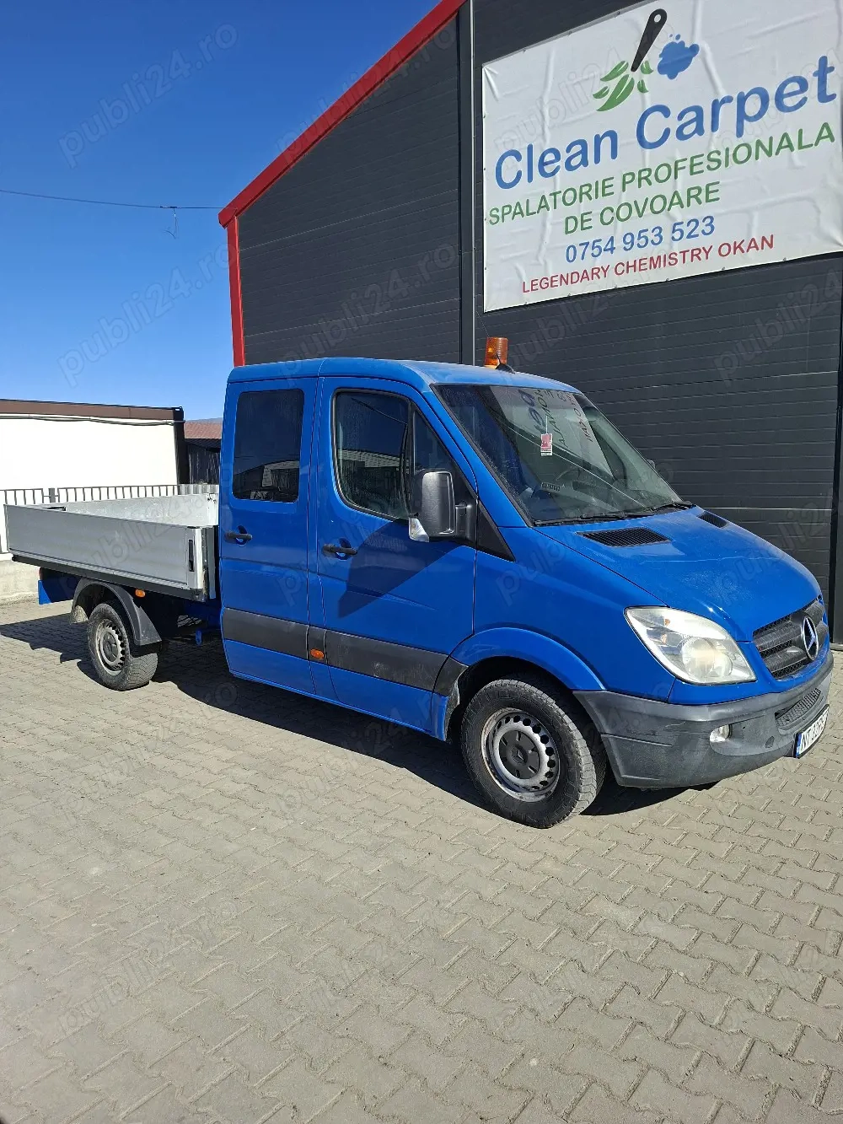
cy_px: 562
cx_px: 422
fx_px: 747
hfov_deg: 58.9
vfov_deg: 73.9
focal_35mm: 23
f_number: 1.8
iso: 50
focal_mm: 5.54
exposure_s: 1/2000
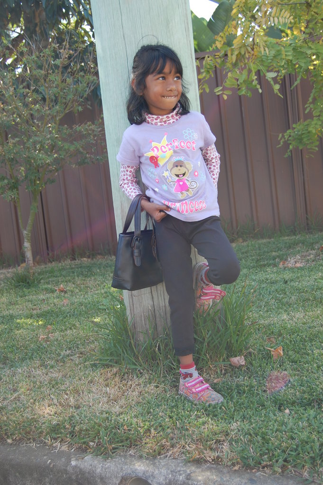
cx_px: 162
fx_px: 647
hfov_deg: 28.0
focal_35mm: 48
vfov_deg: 41.1
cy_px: 242
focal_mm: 32
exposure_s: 1/125
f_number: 5.6
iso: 200
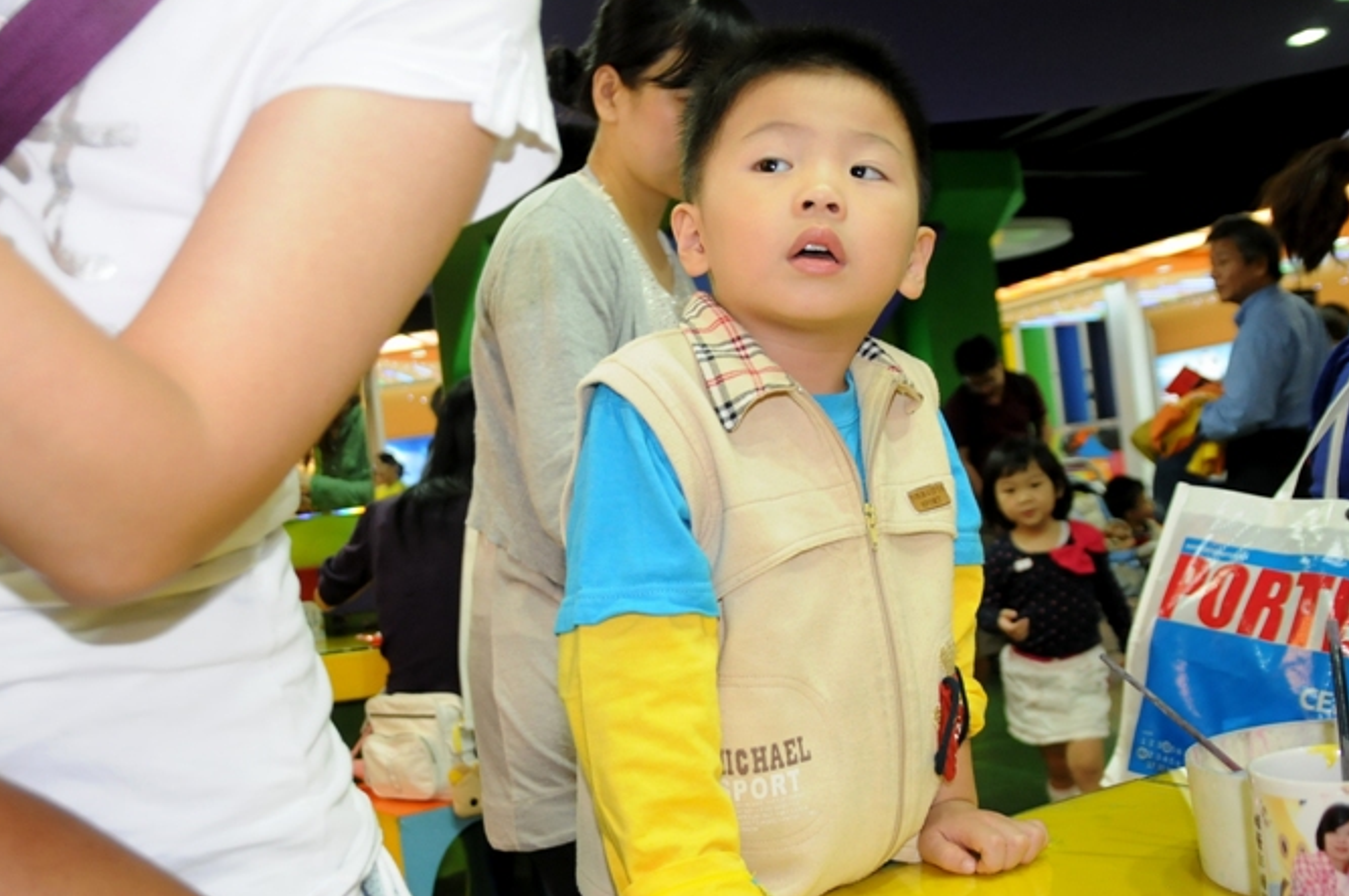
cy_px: 474
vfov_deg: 42.7
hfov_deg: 61.0
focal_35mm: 31
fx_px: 1145
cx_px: 696
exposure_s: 1/60
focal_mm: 17
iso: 800
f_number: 2.8
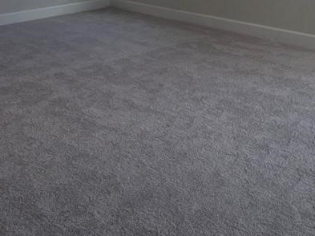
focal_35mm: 60
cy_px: -39
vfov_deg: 22.6
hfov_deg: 31.6
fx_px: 545
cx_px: 237
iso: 25
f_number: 1.8
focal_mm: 5.4
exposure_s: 1/266
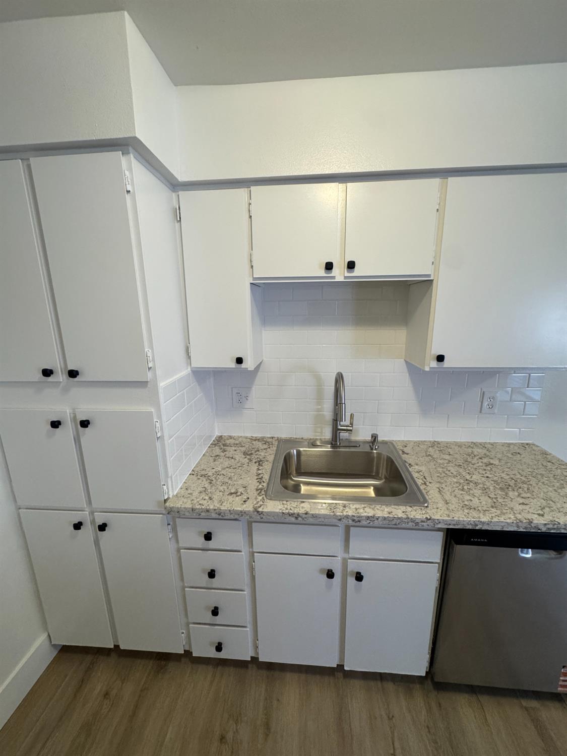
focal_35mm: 14
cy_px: 378
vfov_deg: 102.1
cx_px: 284
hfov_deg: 85.7
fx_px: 306
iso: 250
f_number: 2.2
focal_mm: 2.22
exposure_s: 1/120
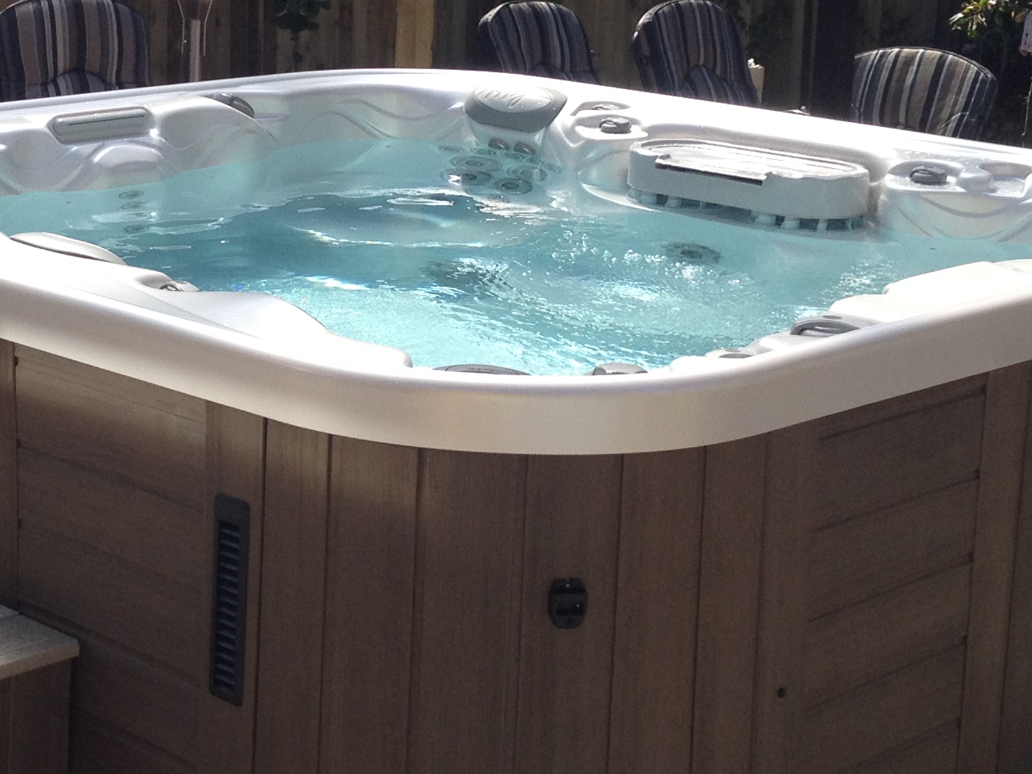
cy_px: 231
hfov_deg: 21.7
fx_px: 2653
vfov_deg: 16.5
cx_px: 215
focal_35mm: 89
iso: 64
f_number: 2.4
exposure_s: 1/1314
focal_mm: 4.28
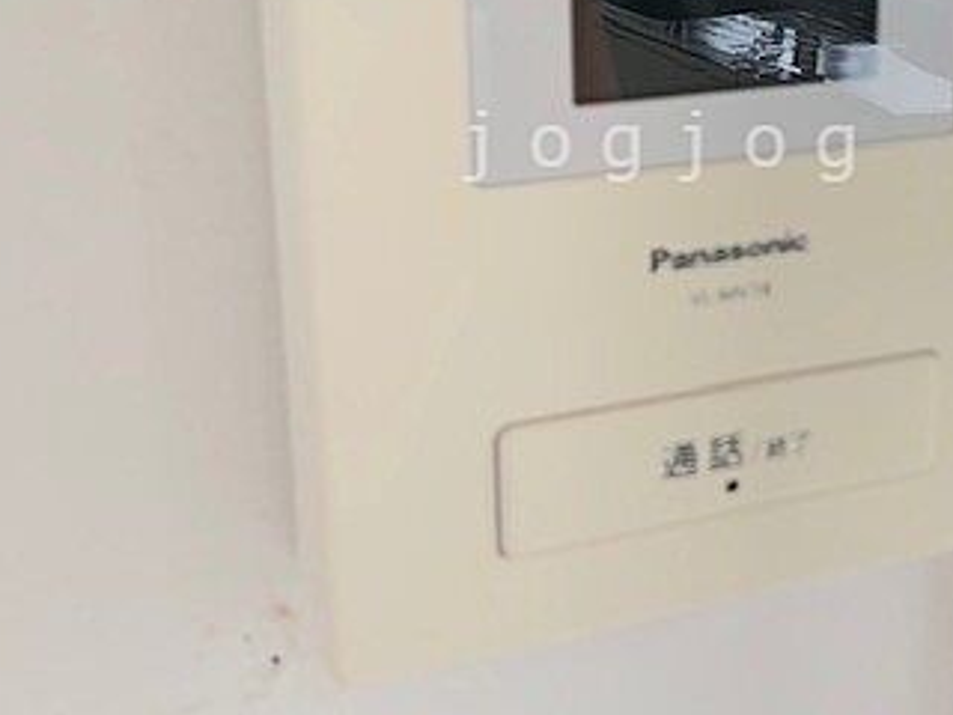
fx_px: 1542
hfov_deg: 33.9
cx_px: 667
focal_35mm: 56
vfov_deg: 25.7
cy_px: 146
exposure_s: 1/120
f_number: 1.8
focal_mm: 3.99
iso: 32
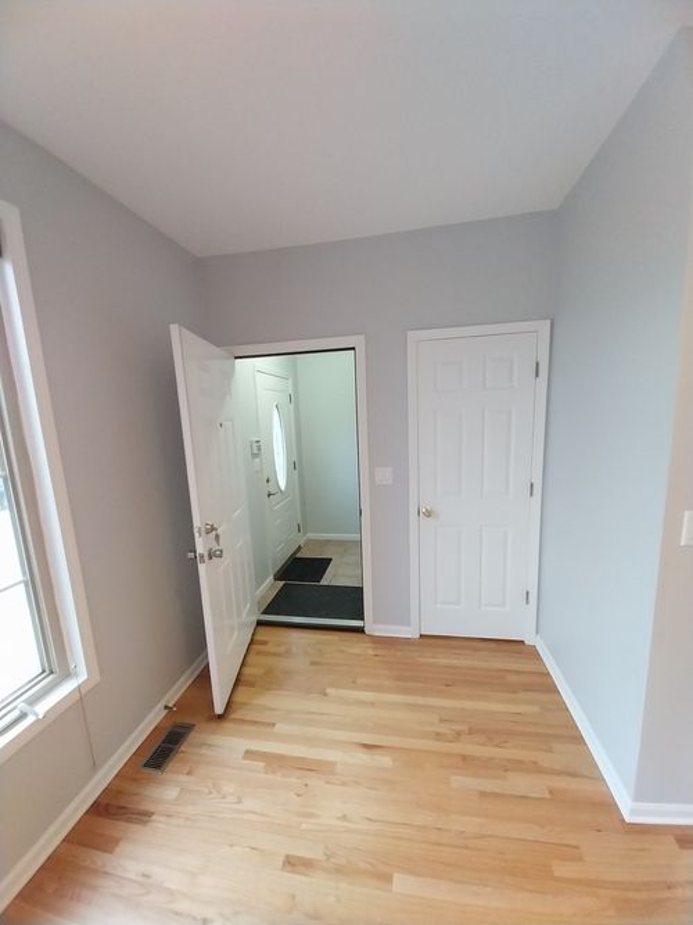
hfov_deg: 89.9
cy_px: 462
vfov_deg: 106.2
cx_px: 346
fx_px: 347
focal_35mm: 13
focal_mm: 1.13
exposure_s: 1/40.1
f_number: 2.2
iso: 202
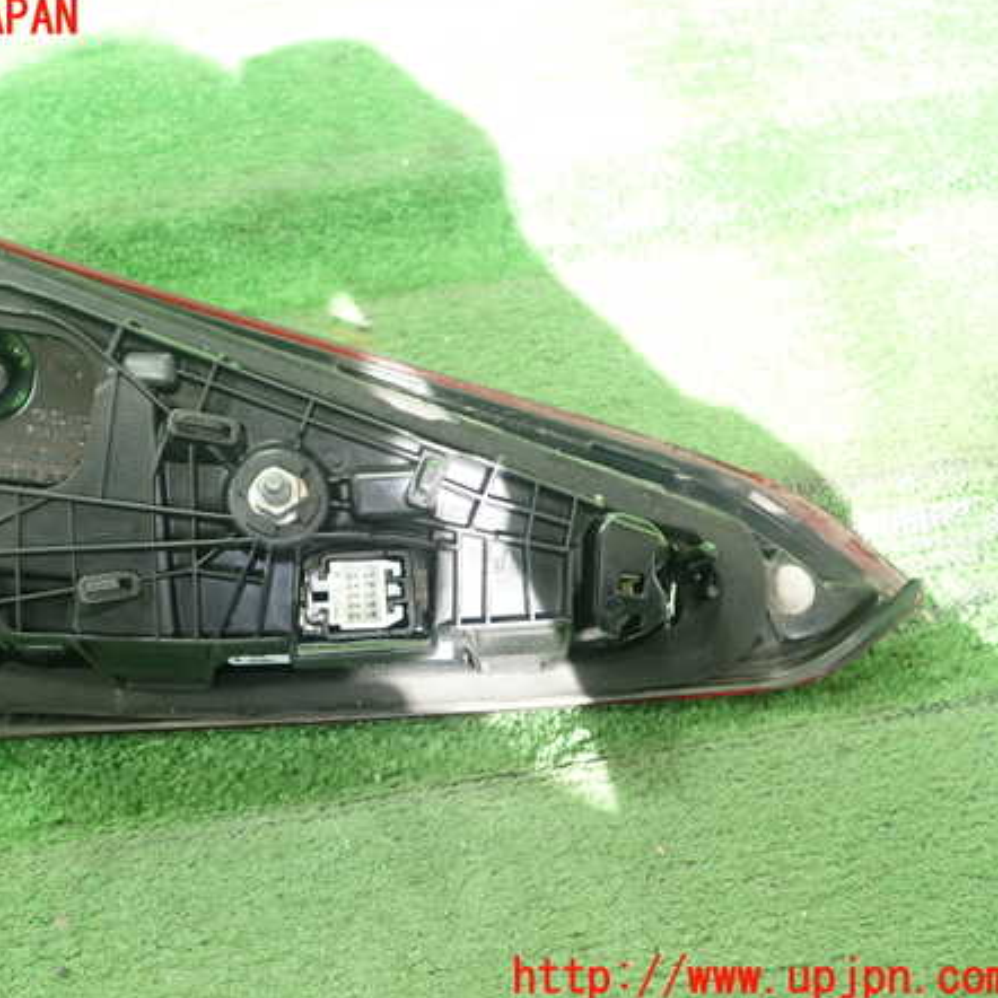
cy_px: 499
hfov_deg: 45.5
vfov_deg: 46.0
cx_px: 345
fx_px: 1174
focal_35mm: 36
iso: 400
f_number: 2.3
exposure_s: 1/125
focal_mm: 5.5
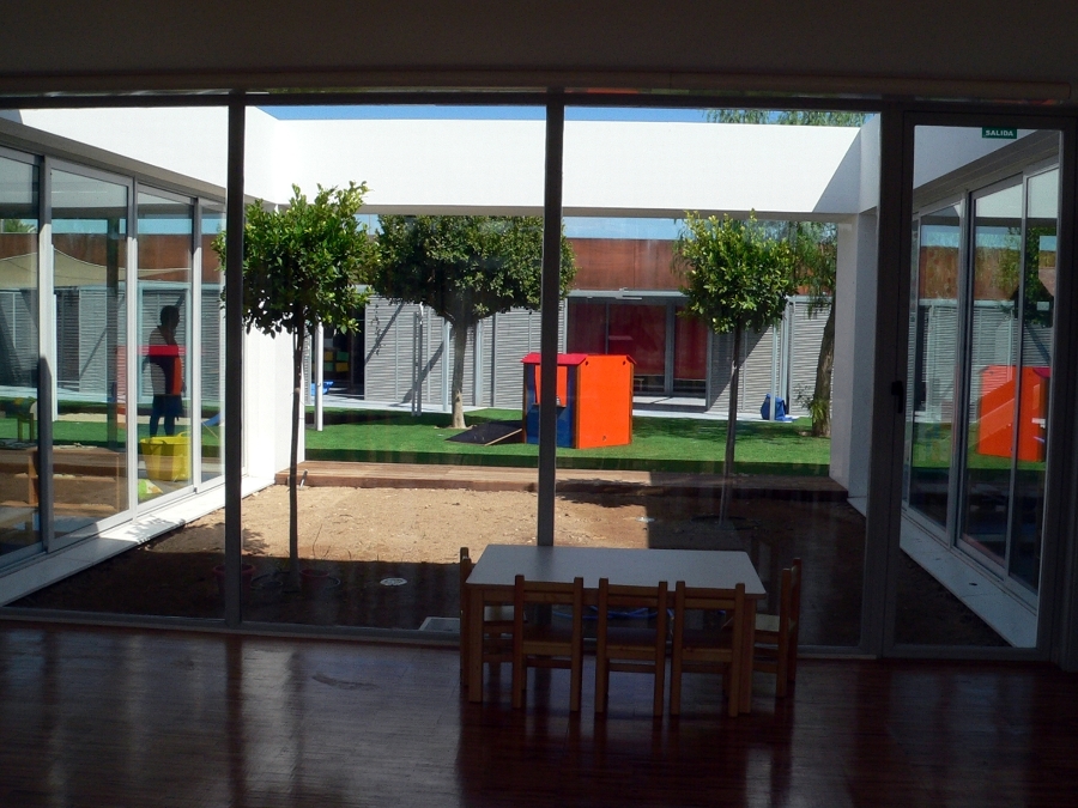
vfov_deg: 39.7
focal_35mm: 36
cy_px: 404
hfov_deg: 51.4
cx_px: 539
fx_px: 1121
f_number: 8
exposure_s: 1/250
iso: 100
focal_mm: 6
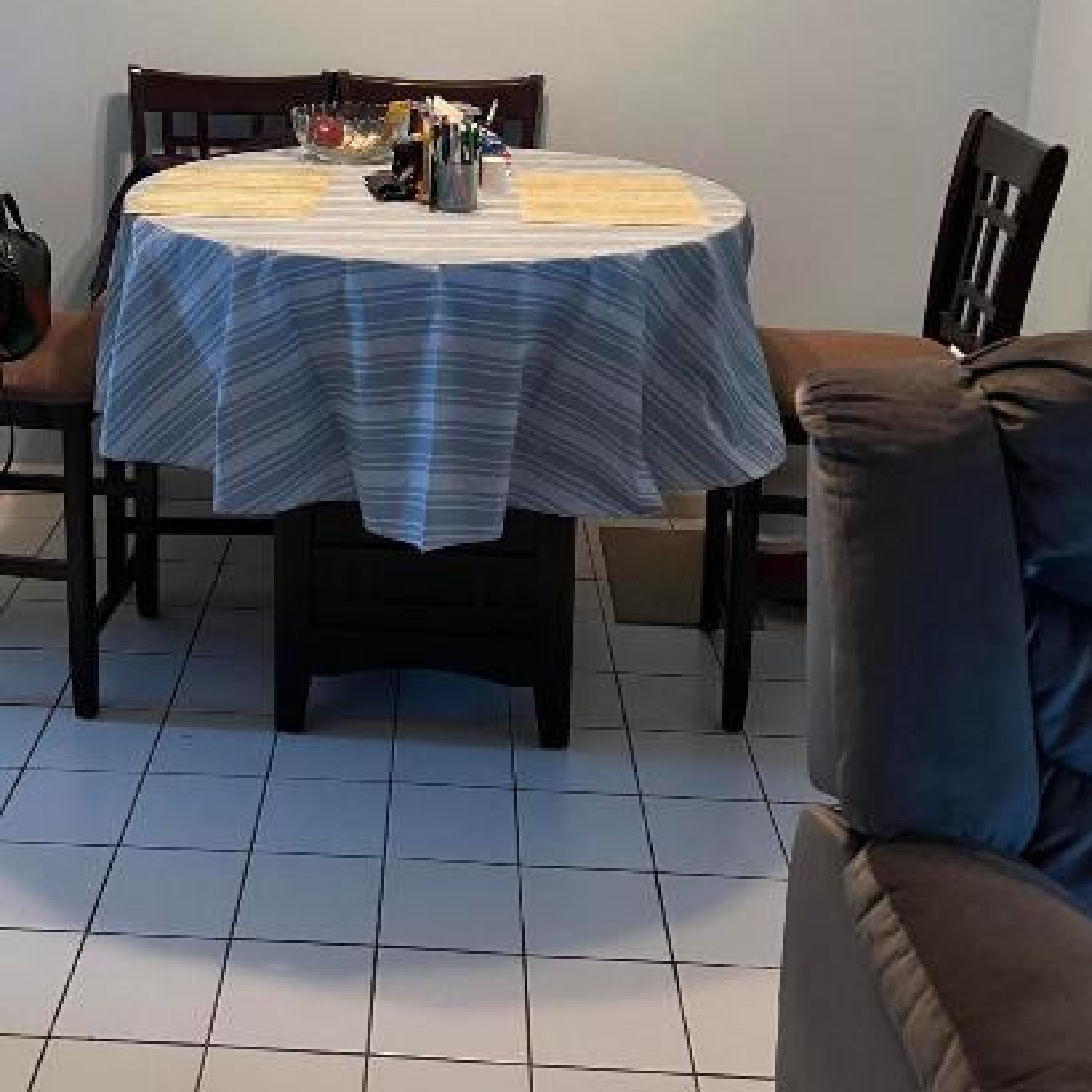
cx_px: 341
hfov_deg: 38.6
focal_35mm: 43
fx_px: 1535
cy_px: 240
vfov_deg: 37.9
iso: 320
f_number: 1.5
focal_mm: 5.7
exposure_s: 1/60
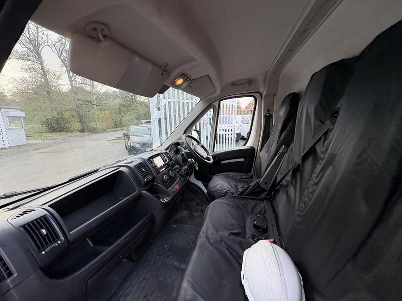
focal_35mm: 14
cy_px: 150
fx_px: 163
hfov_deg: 102.1
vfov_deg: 85.7
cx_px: 201
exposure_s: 1/126
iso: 80
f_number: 2.2
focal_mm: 2.22
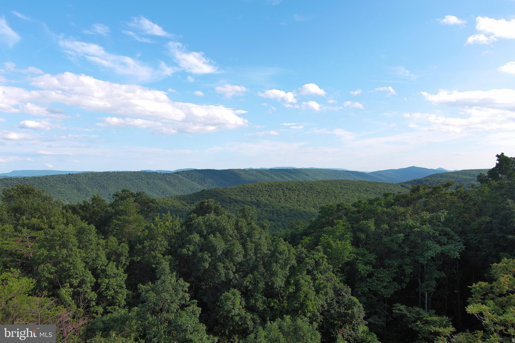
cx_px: 258
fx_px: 415
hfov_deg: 63.7
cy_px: 172
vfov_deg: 45.0
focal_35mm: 29
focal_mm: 10.57
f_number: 2.8
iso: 100
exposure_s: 1/900
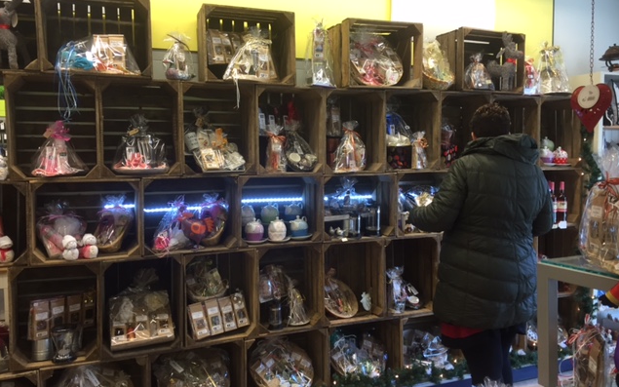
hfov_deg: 61.2
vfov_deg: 40.6
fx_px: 523
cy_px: 185
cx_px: 311
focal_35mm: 31
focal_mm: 4.15
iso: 40
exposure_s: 1/33
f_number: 2.2
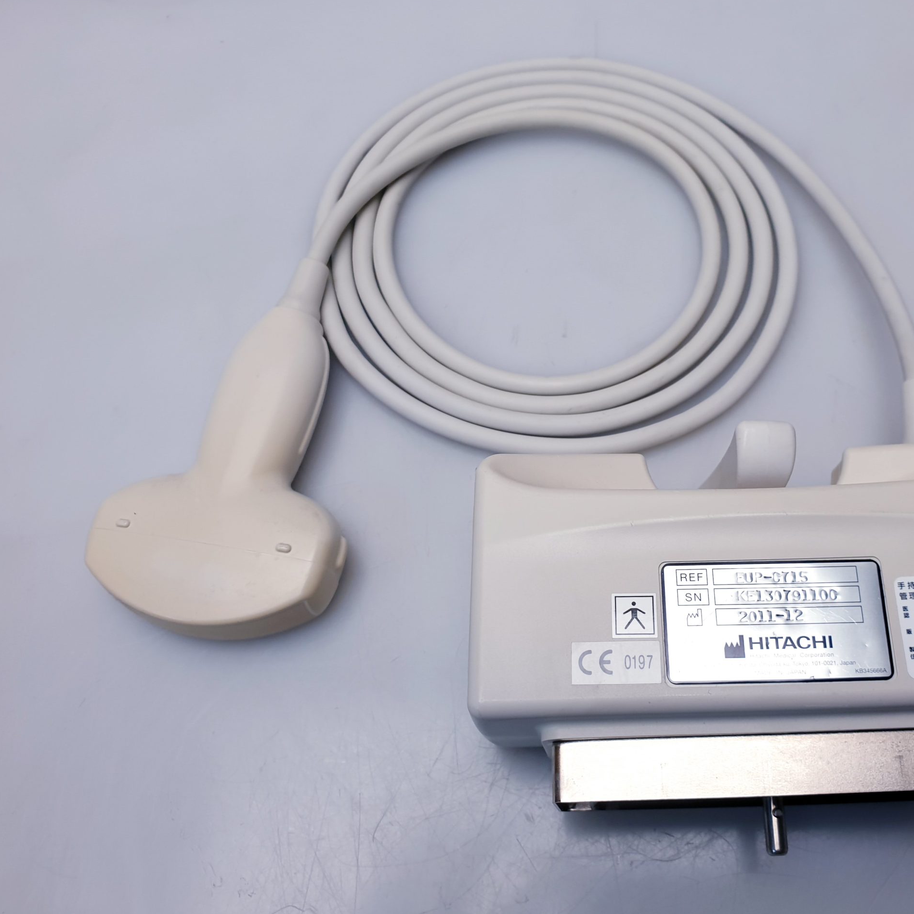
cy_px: 457
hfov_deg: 51.9
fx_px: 926
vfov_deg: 52.5
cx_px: 576
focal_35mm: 31
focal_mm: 4.3
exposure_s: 1/100
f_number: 2.4
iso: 64
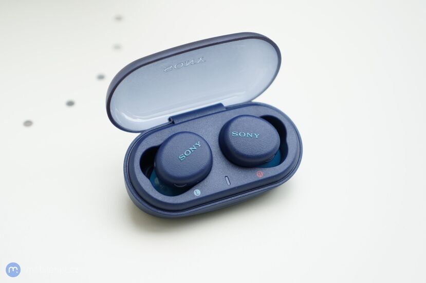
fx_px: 828
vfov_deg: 19.4
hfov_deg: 28.9
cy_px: 142
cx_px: 213
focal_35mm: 70
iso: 100
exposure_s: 1/160
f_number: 4
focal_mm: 70
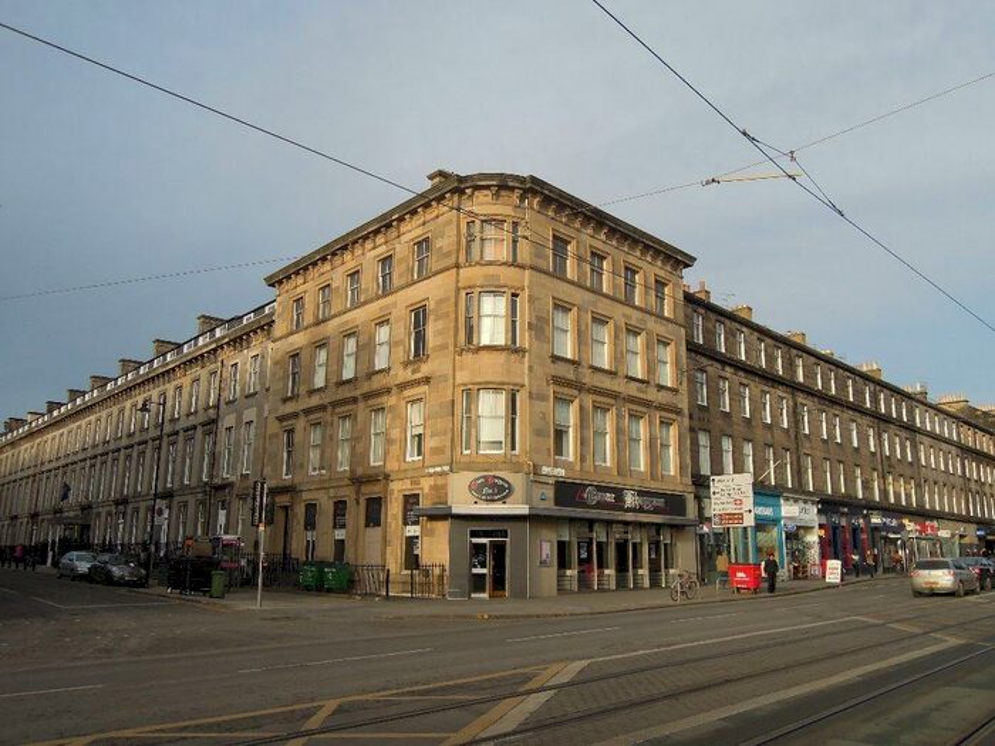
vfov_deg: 49.7
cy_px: 373
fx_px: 805
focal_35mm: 28
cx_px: 498
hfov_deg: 63.4
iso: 160
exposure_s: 1/1600
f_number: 2.5
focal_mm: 5
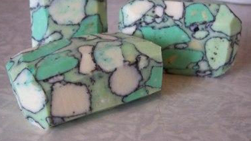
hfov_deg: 46.4
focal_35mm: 44
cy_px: 53
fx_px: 293
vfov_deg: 27.0
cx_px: 119
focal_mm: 5.6
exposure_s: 1/20
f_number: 2.7
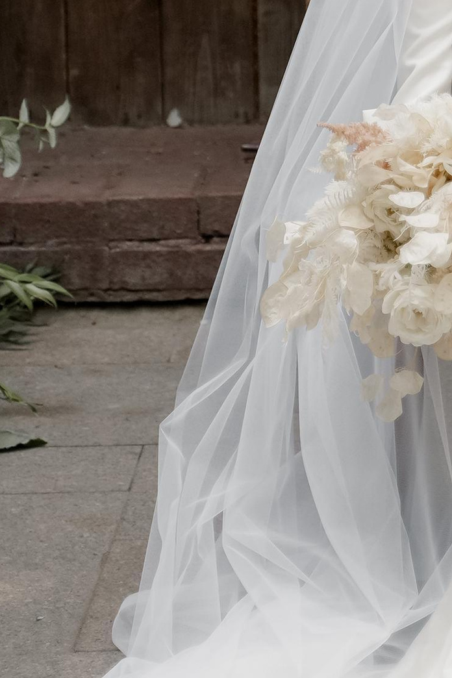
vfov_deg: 9.8
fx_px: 3879
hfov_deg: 6.5
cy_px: -140
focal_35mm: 206
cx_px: 778
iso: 800
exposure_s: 1/1000
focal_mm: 56
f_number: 2.8
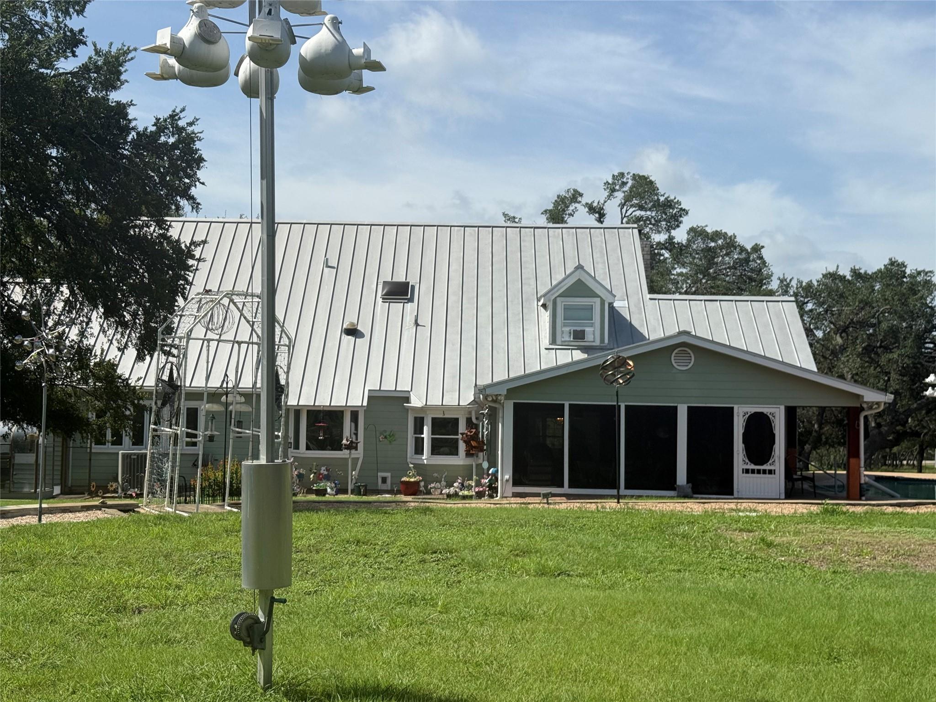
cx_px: 468
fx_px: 1298
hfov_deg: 39.7
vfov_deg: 30.3
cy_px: 351
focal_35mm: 48
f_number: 1.78
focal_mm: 6.76
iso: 64
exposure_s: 1/6536
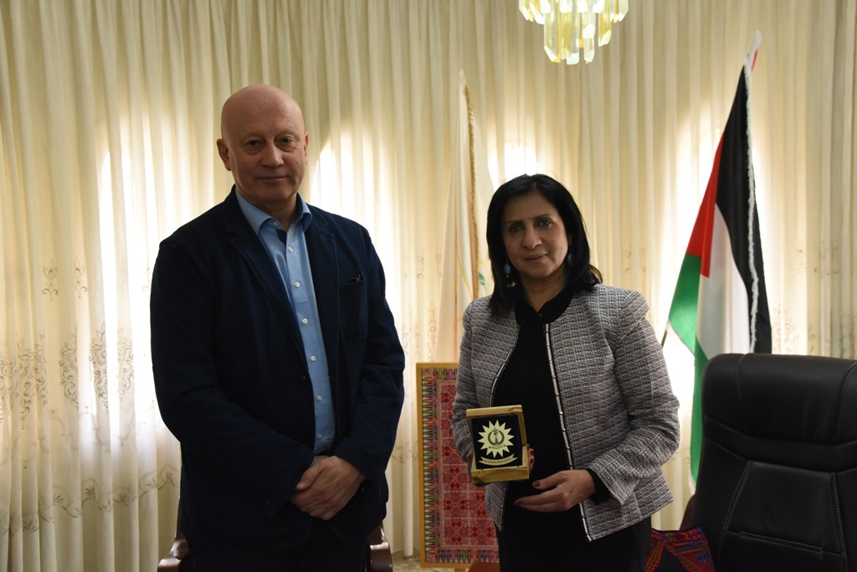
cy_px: 286
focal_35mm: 40
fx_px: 952
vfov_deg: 33.4
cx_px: 428
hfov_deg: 48.5
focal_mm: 40
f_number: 6.3
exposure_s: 1/160
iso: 5000
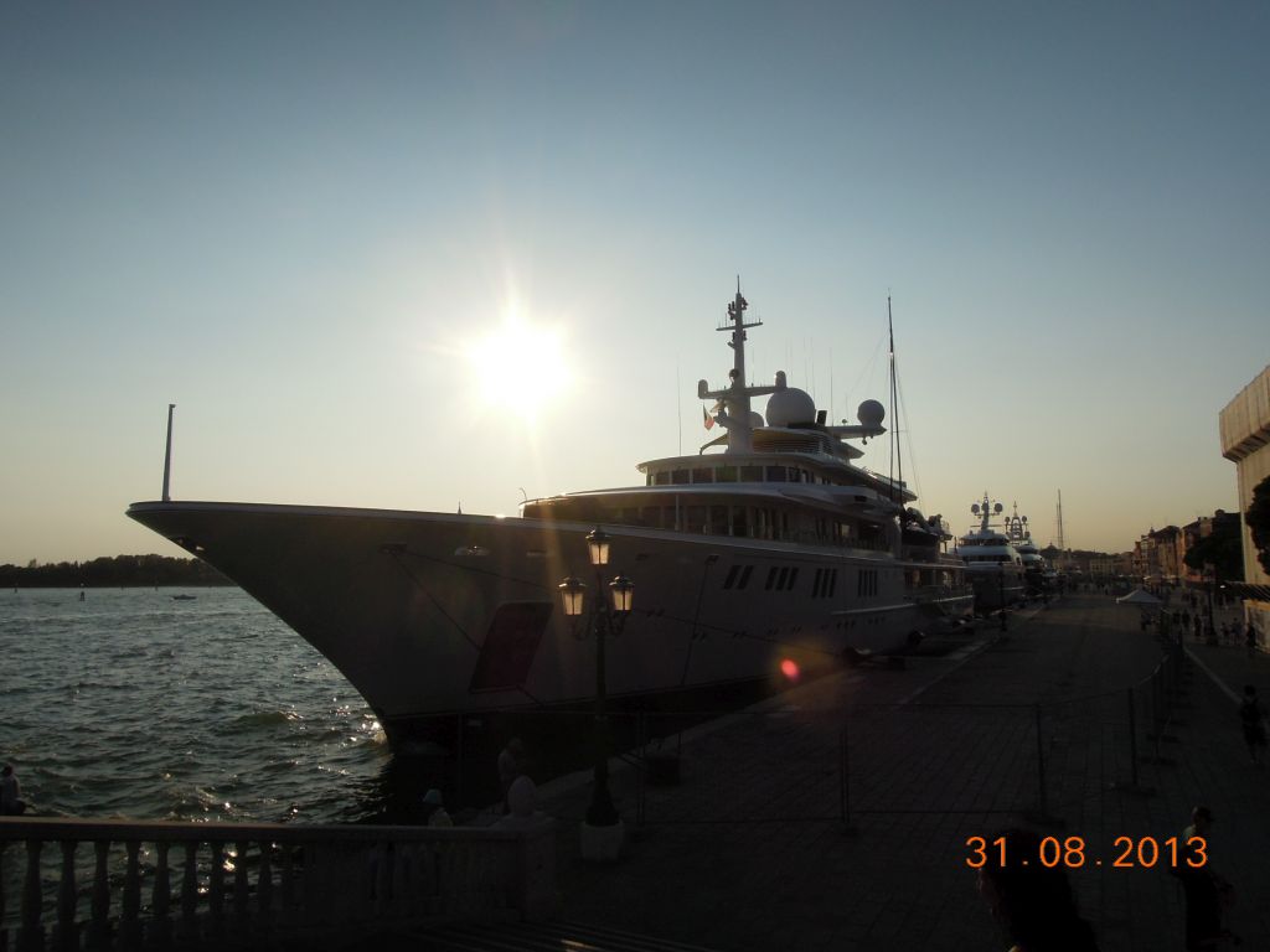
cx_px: 635
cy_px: 476
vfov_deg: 56.8
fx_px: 881
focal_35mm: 24
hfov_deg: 71.6
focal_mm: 4.3
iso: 160
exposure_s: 1/1250
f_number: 7.1
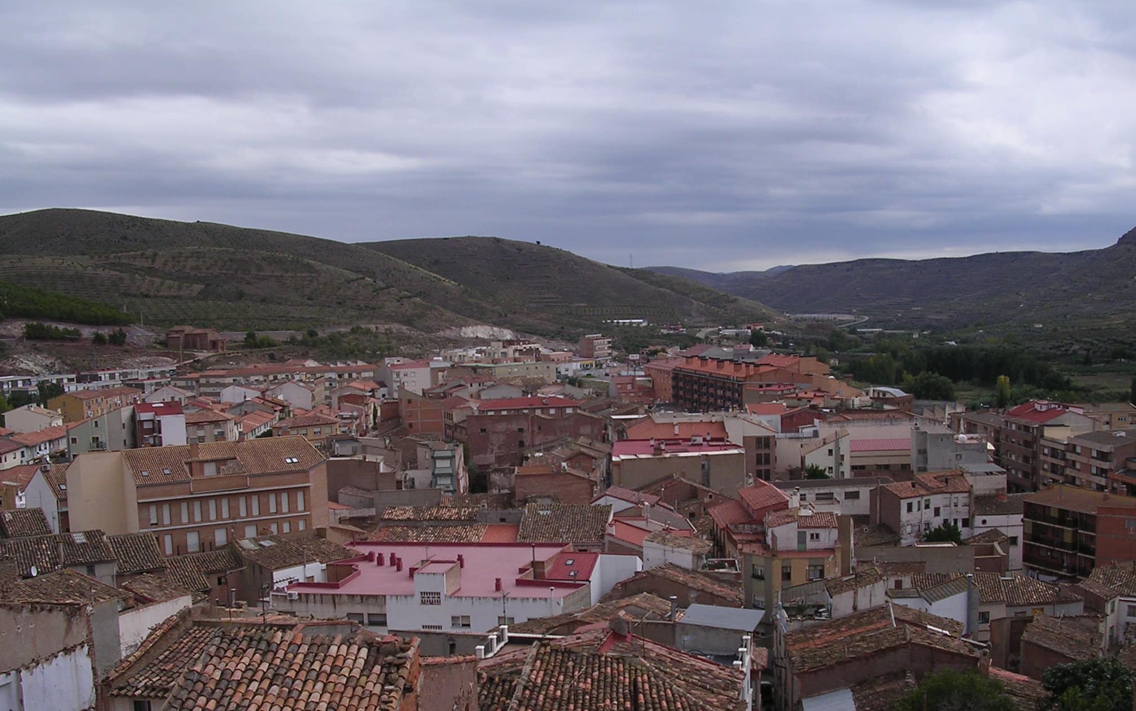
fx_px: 1269
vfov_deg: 31.2
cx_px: 564
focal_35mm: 41
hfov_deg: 48.2
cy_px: 431
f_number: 5.6
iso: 100
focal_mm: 5.8
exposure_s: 1/173
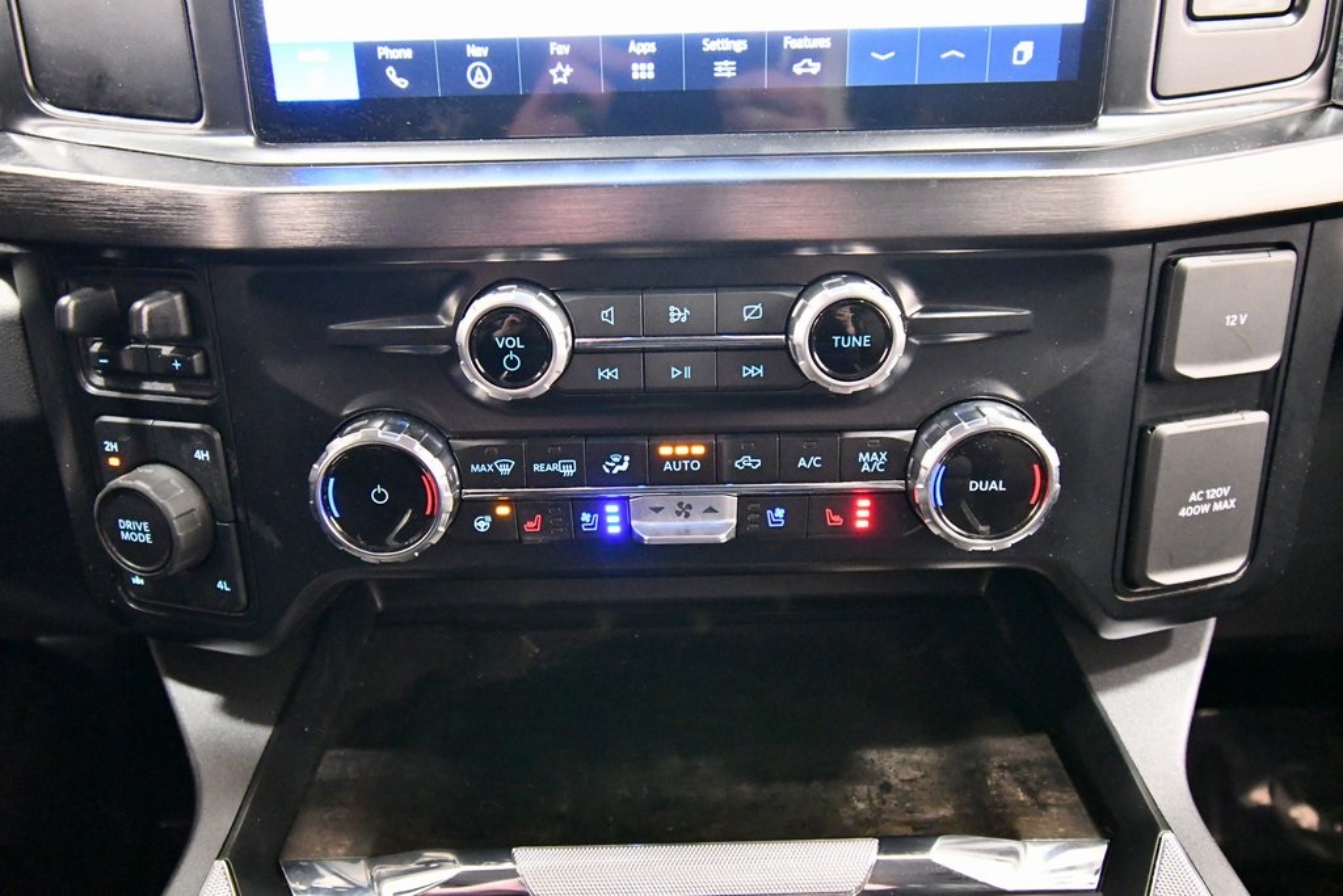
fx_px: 933
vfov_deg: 51.3
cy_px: 448
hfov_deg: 71.5
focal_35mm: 25
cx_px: 672
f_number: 5.3
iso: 11400
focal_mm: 17
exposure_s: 1/60
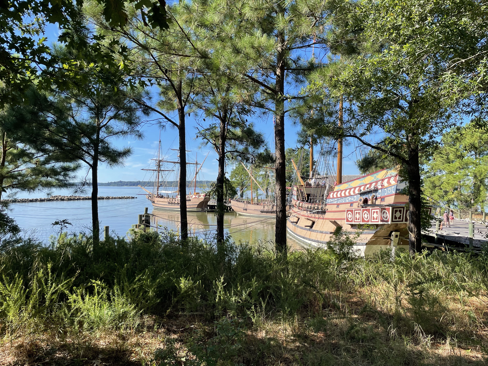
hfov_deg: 67.3
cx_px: 244
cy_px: 183
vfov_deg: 53.1
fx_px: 367
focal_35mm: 26
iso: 32
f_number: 1.6
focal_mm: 4.2
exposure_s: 1/1553
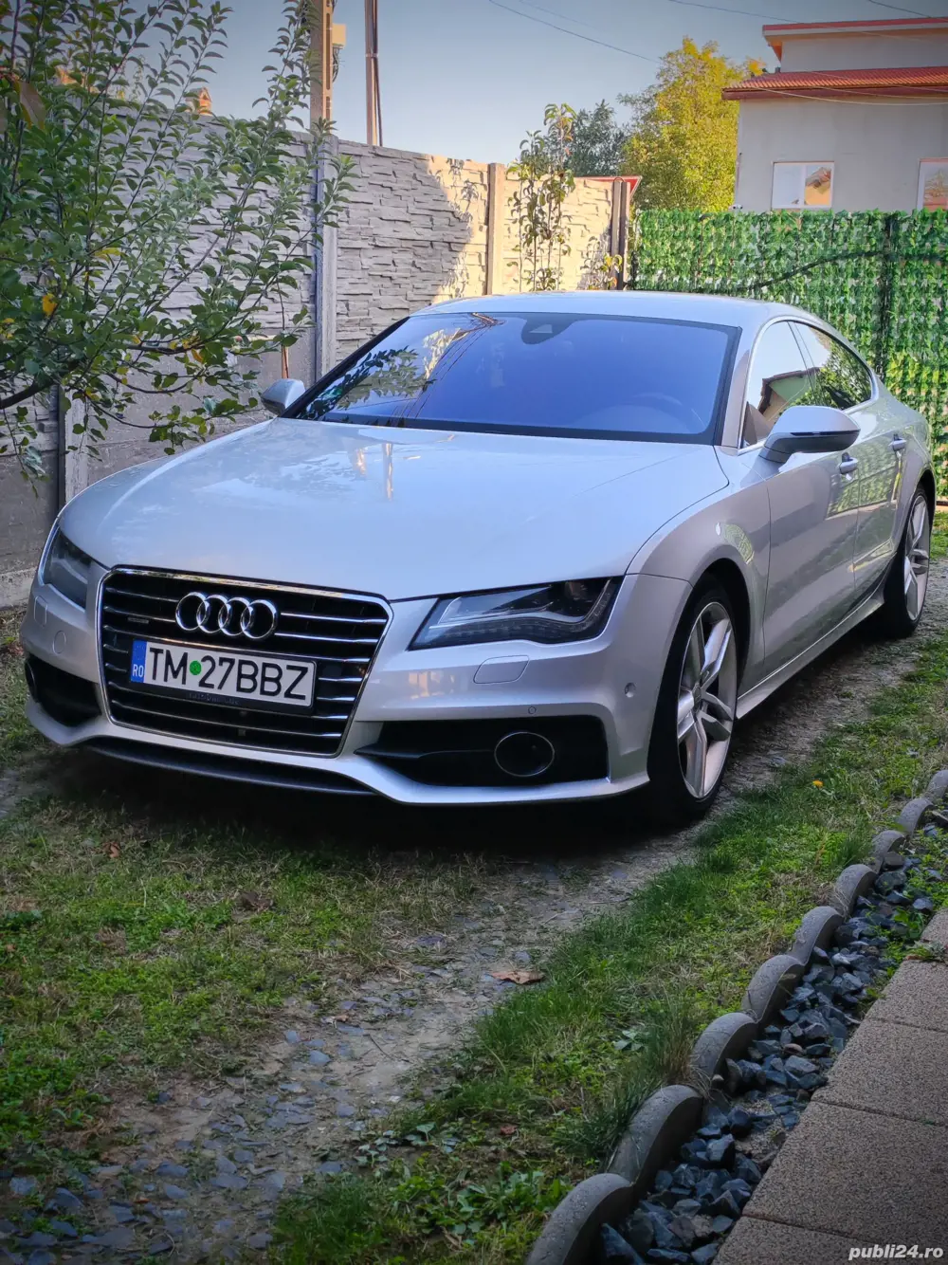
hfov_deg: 58.9
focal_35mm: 23
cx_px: 474
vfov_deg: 73.9
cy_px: 632
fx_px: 840
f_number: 1.9
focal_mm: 8.7
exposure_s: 1/476
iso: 50
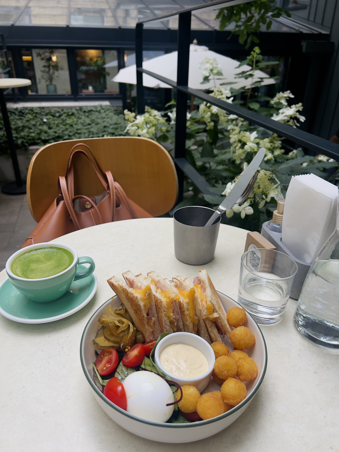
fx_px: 339
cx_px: 170
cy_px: 226
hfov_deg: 53.1
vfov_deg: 67.3
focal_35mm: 26
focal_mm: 5.7
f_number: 1.5
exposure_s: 1/283
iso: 40
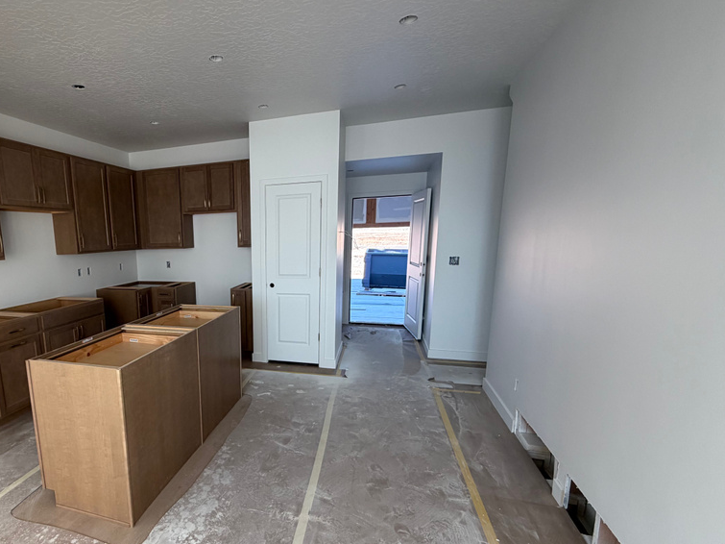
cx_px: 234
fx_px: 398
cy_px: 312
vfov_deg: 68.3
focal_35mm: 19
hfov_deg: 81.5
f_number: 2.2
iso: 100
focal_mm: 2.22
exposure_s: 1/121
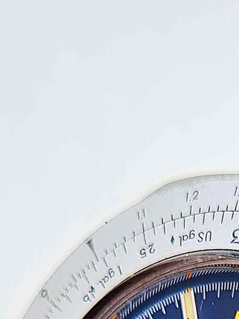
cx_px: 270
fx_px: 847
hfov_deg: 15.6
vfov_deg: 18.6
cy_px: 490
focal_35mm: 92
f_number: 1.8
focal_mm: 5.4
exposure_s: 1/1667
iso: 50
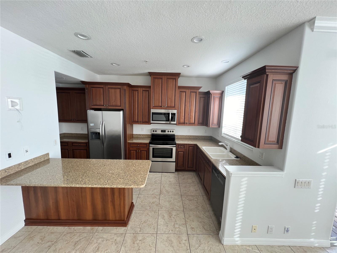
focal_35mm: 13
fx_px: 127
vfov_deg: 89.9
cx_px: 168
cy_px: 126
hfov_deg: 106.2
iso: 64
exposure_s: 1/99
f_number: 1.8
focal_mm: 1.57
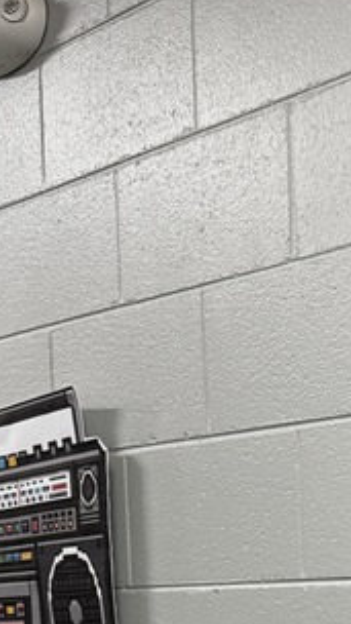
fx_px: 1456
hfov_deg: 12.8
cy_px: 727
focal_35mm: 88
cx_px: 583
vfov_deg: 22.5
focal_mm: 6.76
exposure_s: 1/120
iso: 200
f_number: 1.78
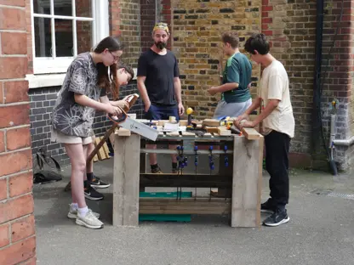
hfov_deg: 36.8
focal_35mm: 52
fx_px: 532
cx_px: 177
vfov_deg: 28.0
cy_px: 132
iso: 200
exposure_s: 1/160
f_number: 6.3
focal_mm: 26
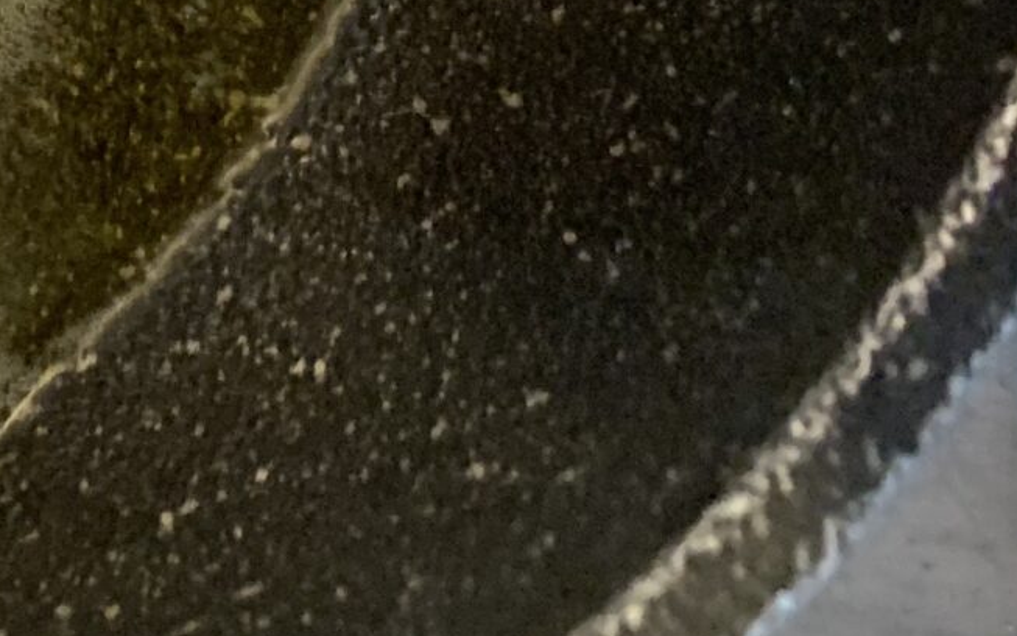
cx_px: -885
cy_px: -616
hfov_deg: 16.0
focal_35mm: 108
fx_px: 2993
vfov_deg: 11.1
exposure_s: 1/33
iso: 250
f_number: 1.8
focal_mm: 4.25
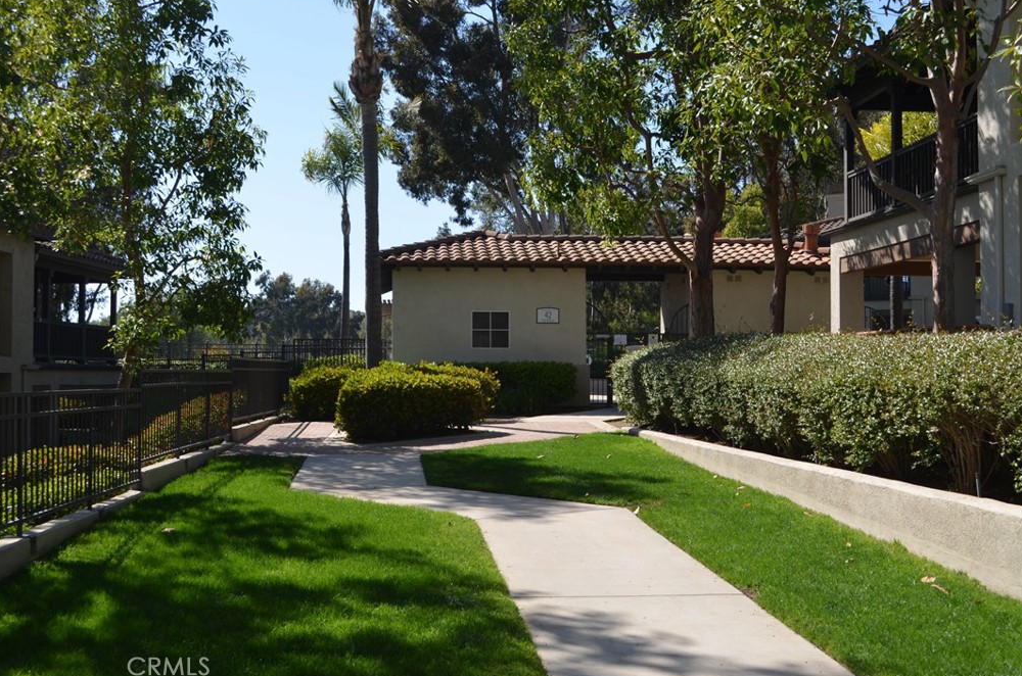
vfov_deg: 31.0
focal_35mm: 43
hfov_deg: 45.5
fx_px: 1218
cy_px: 335
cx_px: 505
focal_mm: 28
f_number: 8
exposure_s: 1/200
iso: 100
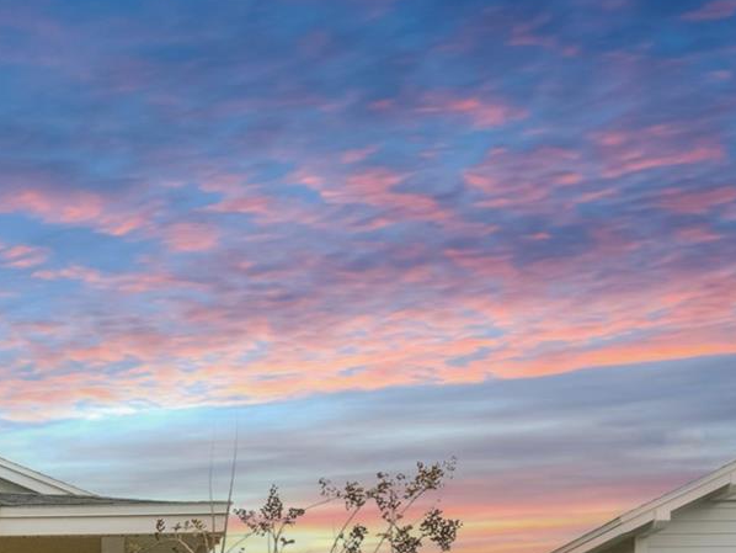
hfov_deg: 30.6
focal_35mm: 54
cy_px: 623
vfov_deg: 25.0
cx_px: -127
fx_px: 1149
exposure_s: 1/500
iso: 1600
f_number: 11
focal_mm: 14
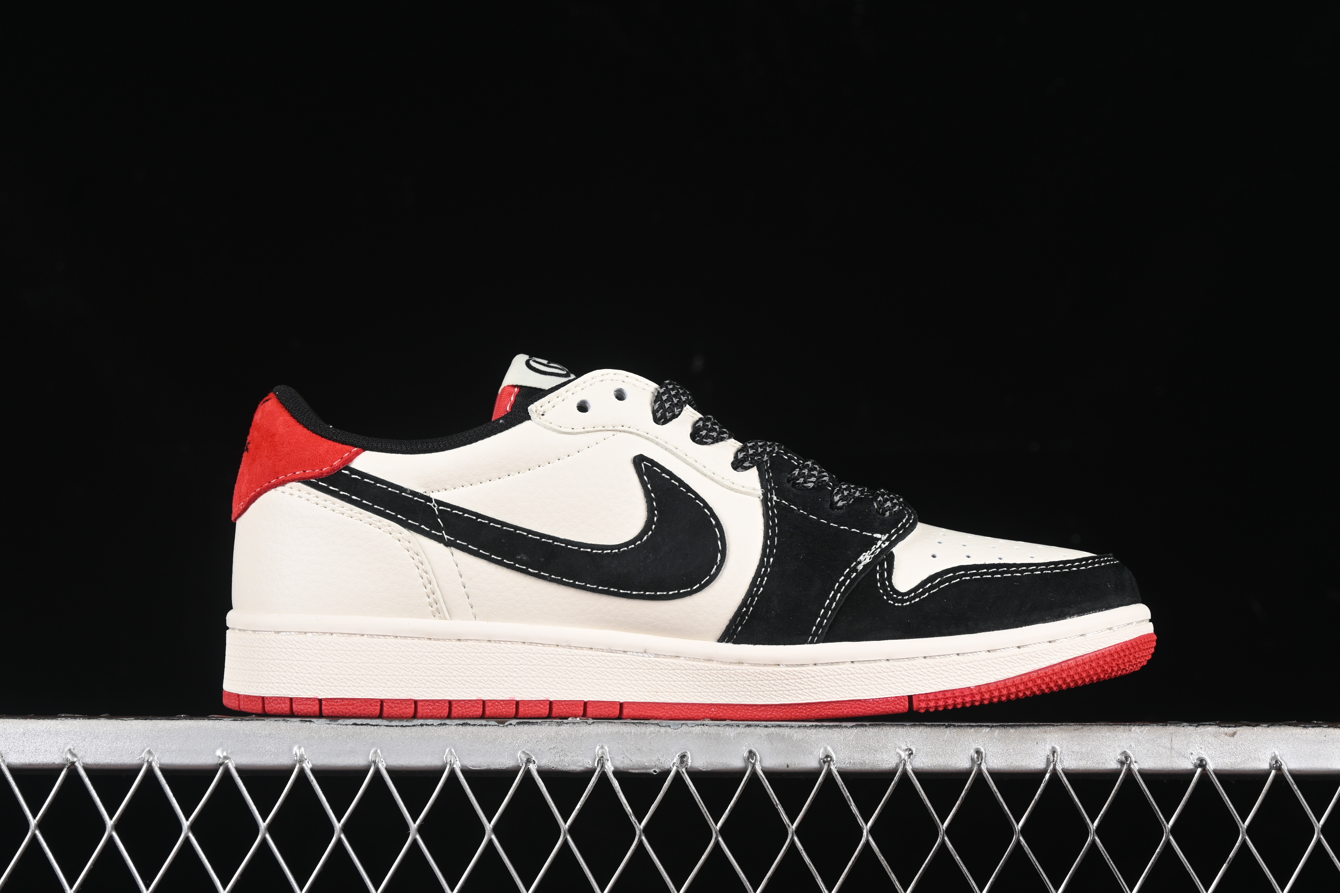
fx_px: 2791
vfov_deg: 18.2
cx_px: 670
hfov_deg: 27.0
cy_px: 446
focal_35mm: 75
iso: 160
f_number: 7.1
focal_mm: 50
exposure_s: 1/80
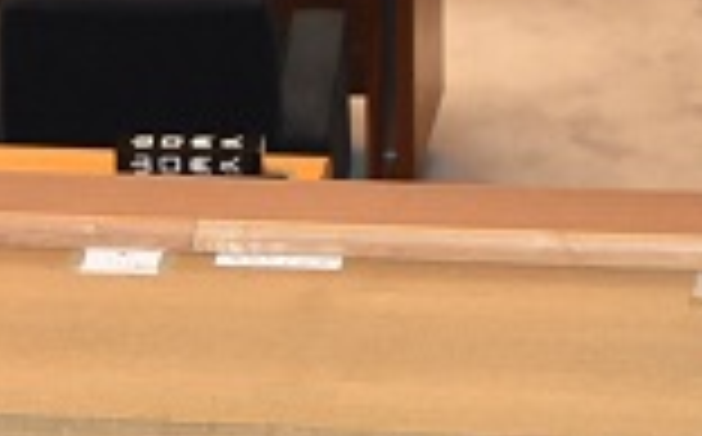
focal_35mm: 494
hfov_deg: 4.2
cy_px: 360
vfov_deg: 2.6
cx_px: -713
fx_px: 9438
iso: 1600
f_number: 8
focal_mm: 70
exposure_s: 1/60
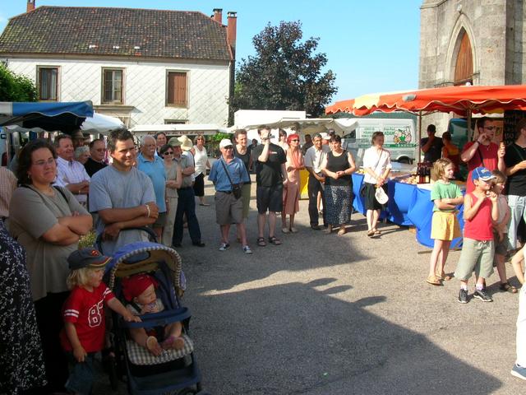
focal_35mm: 35
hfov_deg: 52.6
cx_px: 263
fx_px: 532
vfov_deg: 40.7
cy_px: 198
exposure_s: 1/148
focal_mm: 5.8
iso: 50
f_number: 5.6
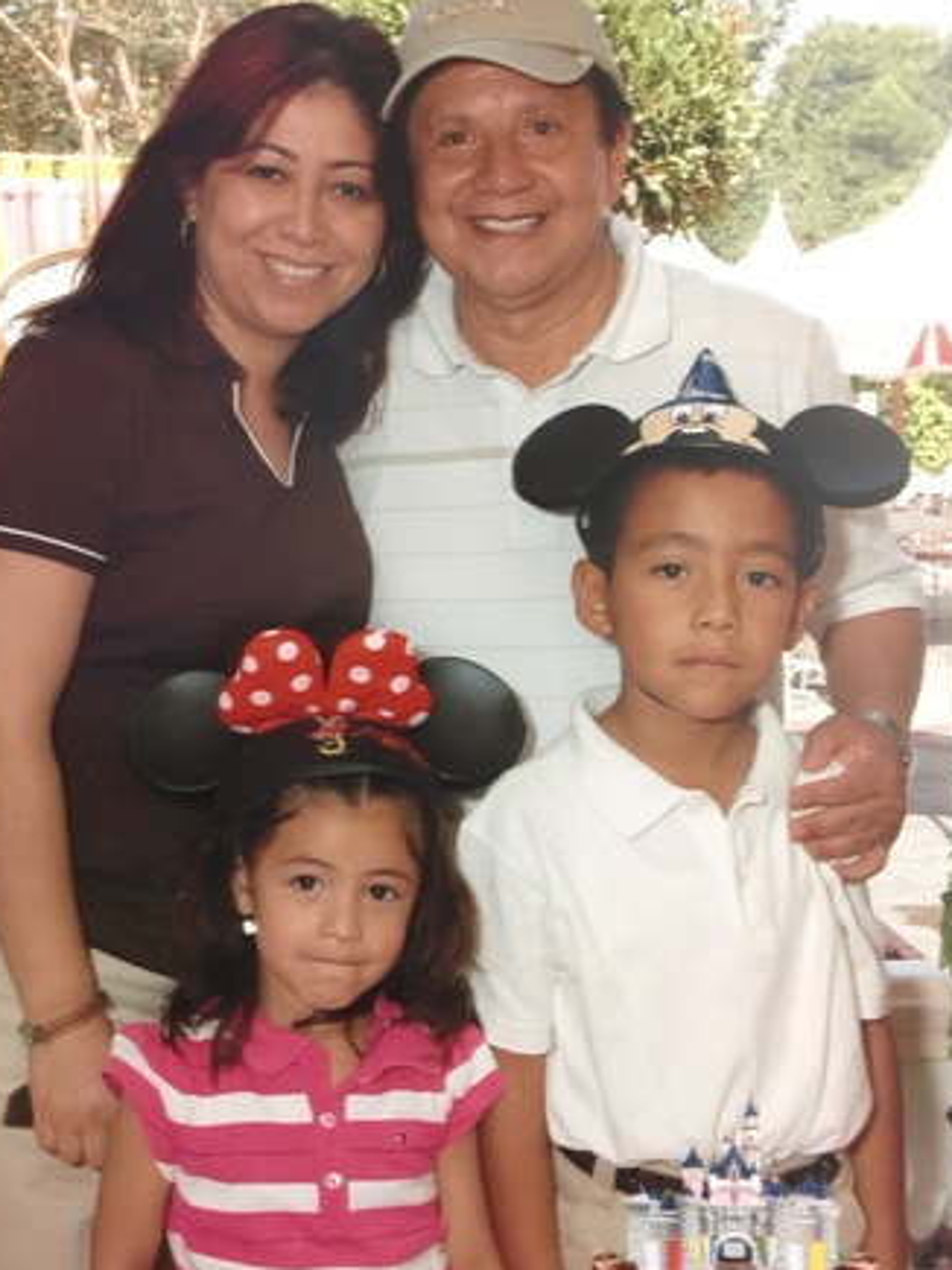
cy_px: 599
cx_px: 441
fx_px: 1174
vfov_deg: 56.8
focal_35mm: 32
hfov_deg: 44.1
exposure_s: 1/15
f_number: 2.2
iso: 500
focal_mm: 4.15
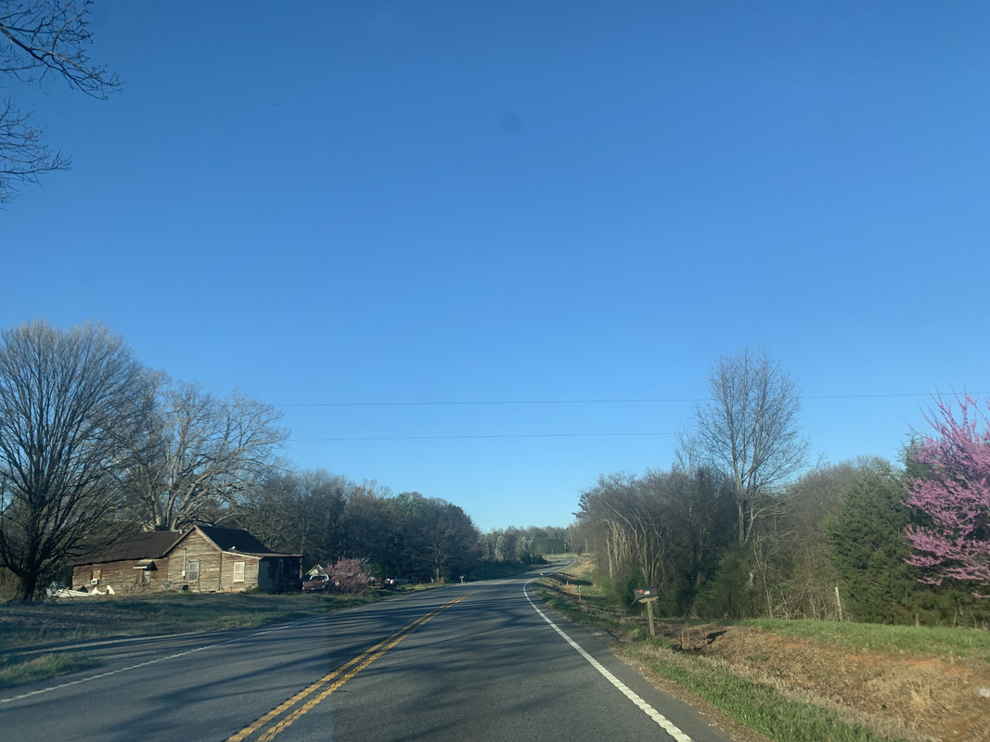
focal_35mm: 26
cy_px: 371
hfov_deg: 67.3
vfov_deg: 53.1
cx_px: 495
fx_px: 744
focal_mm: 4.25
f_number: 1.8
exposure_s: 1/1332
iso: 25
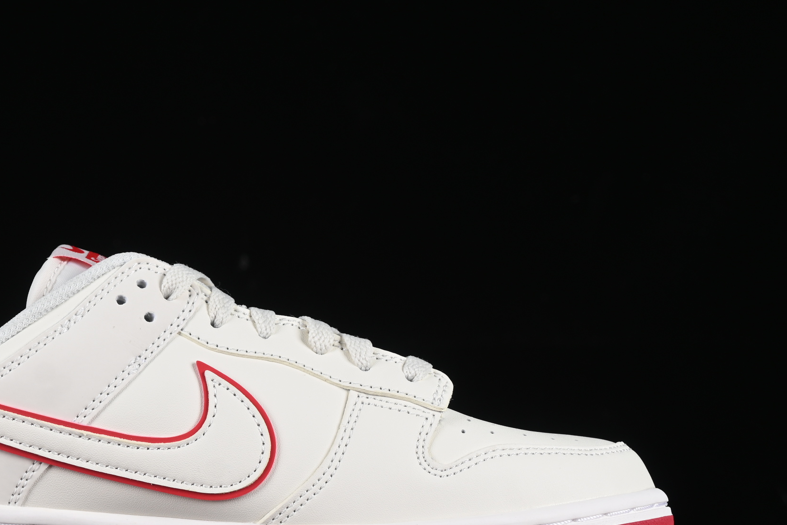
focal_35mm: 126
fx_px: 2755
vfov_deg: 10.9
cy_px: 315
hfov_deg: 16.2
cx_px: 208
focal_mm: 50
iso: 160
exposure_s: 1/80
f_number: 8
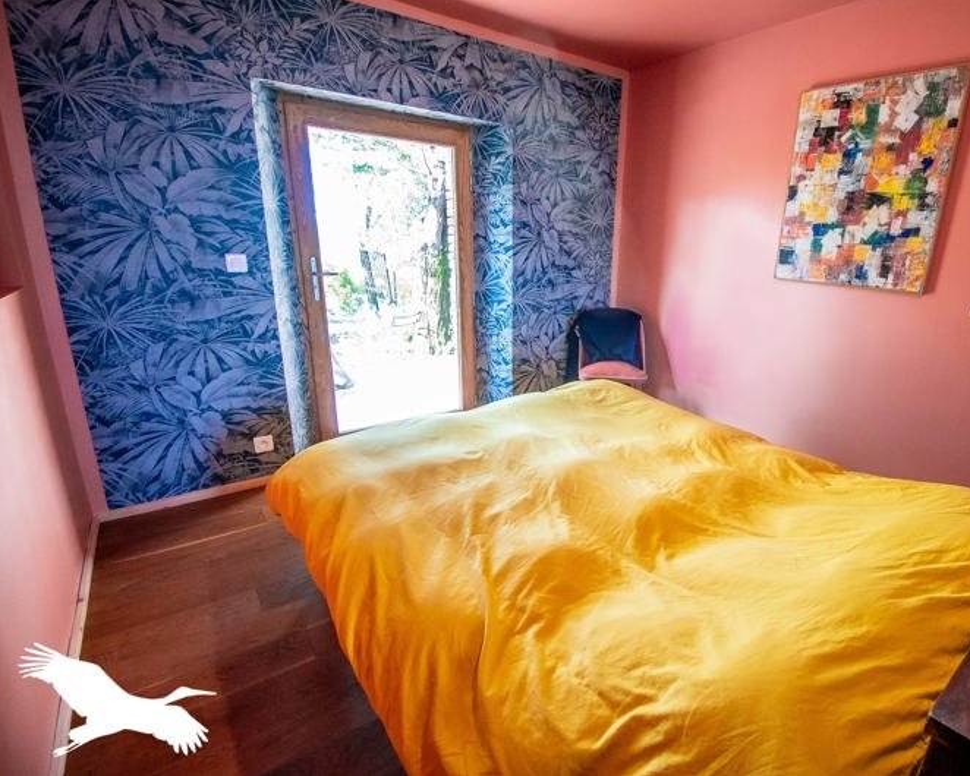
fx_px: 488
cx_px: 574
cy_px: 387
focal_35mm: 17
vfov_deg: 77.0
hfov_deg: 88.7
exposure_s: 1/60
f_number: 5
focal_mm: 10
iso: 2000
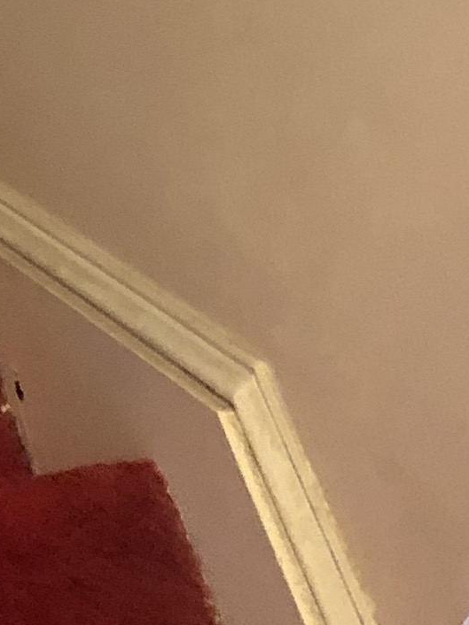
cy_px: -470
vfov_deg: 11.5
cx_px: -826
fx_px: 2892
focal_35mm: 160
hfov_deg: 8.2
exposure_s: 1/6
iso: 100
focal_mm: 3.99
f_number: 1.8
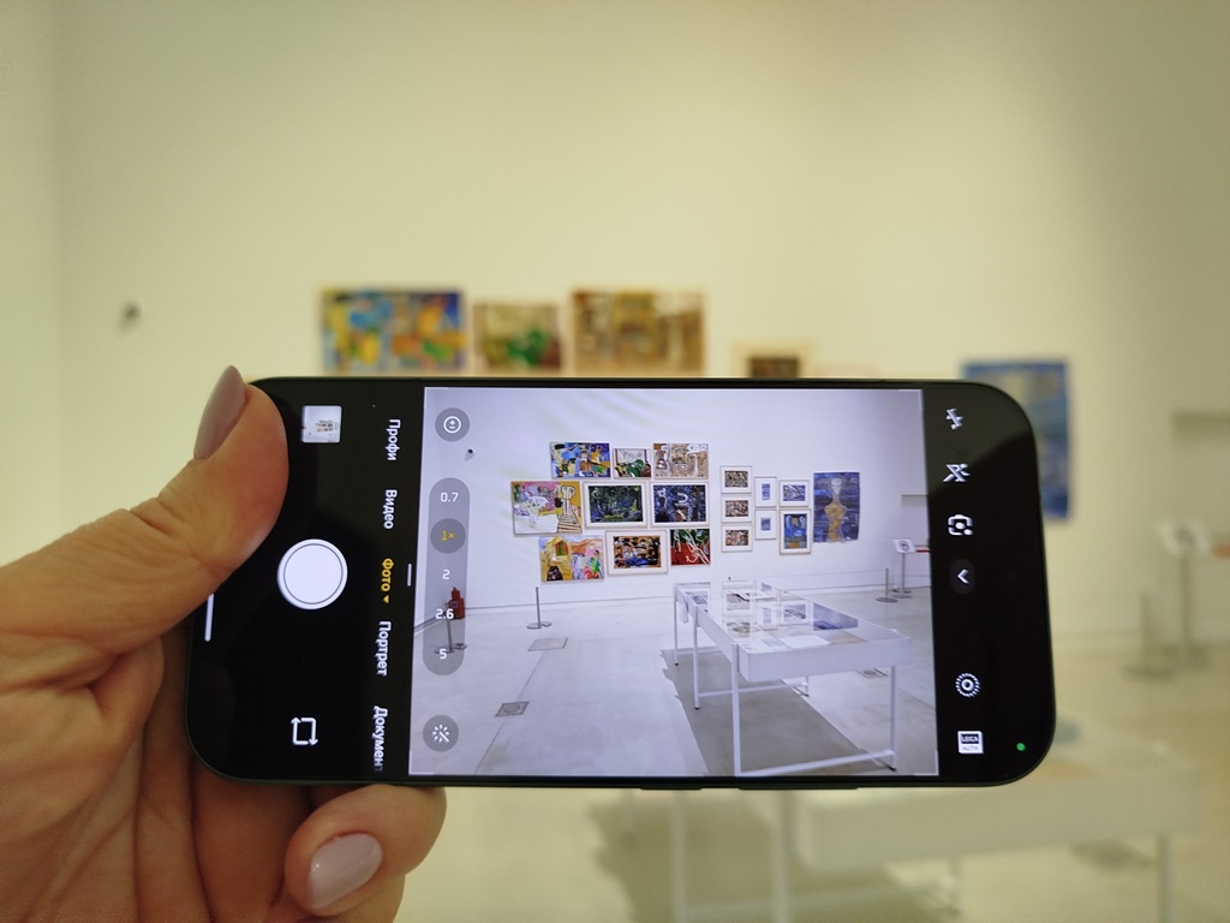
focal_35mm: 24
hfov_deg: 71.6
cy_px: 462
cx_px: 615
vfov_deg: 56.8
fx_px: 853
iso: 160
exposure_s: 1/50
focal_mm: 5.31
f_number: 1.7
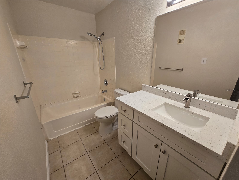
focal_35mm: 13
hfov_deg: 106.2
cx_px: 120
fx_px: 90
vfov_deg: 89.9
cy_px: 90
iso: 125
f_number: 2.2
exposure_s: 1/60
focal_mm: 2.2
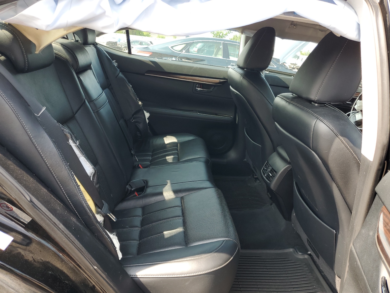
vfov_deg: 53.1
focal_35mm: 26
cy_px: 146
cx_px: 195
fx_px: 293
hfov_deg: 67.3
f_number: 1.5
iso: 50
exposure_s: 1/263
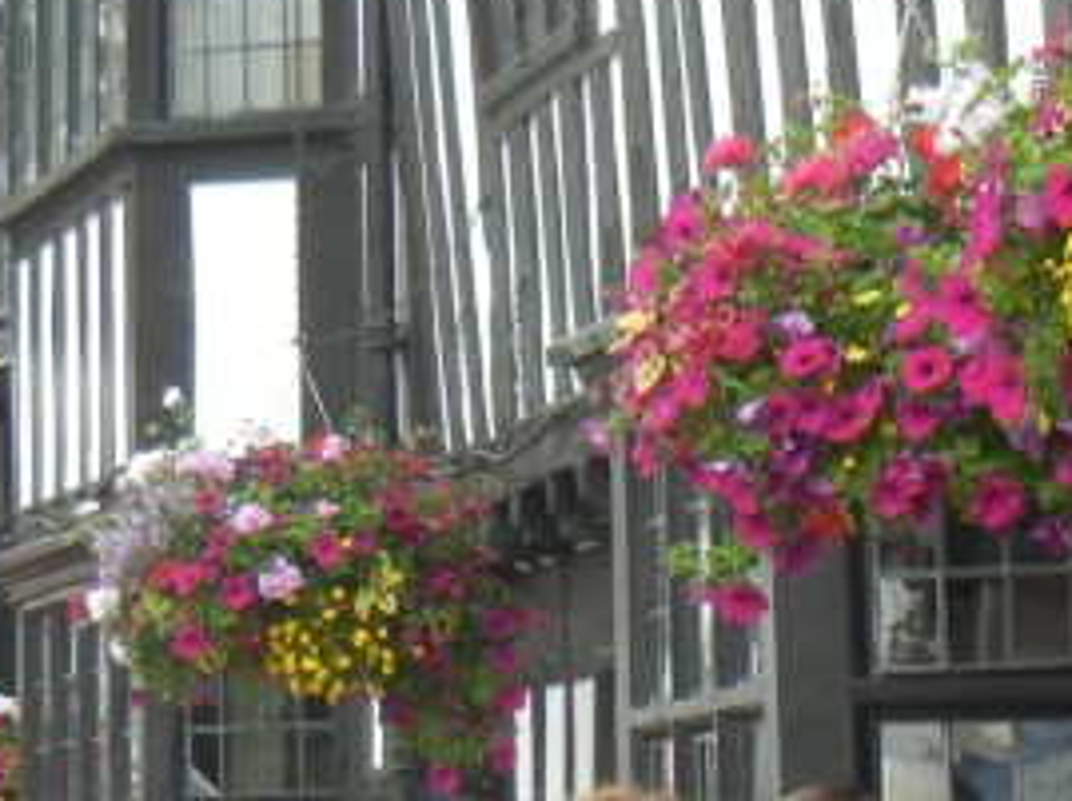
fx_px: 6959
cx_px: 897
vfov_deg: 6.6
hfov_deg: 8.8
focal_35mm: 225
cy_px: 705
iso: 160
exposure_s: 1/252
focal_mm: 10.6
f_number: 4
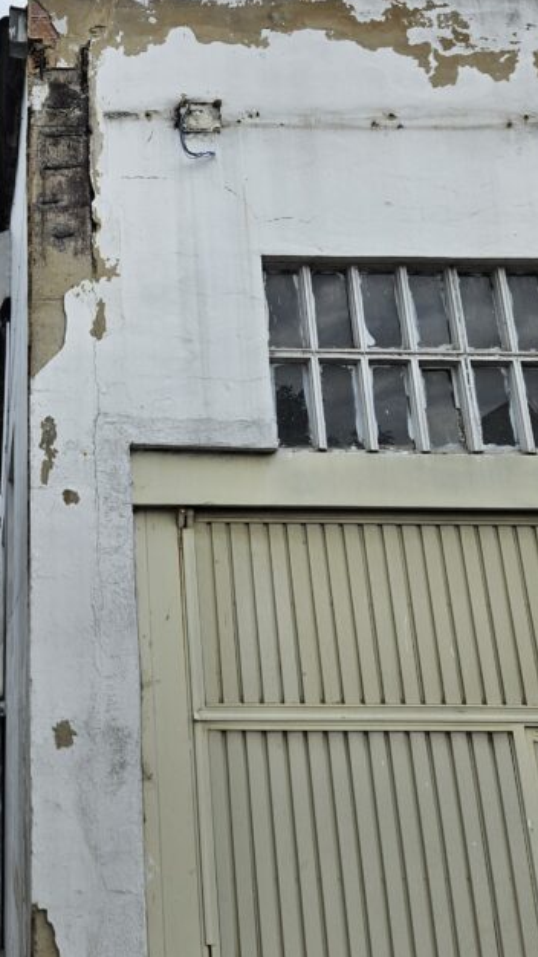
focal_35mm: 41
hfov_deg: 27.8
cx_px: 40
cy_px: 303
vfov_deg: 48.4
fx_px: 1040
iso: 25
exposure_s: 1/3892
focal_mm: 5.4
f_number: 1.8
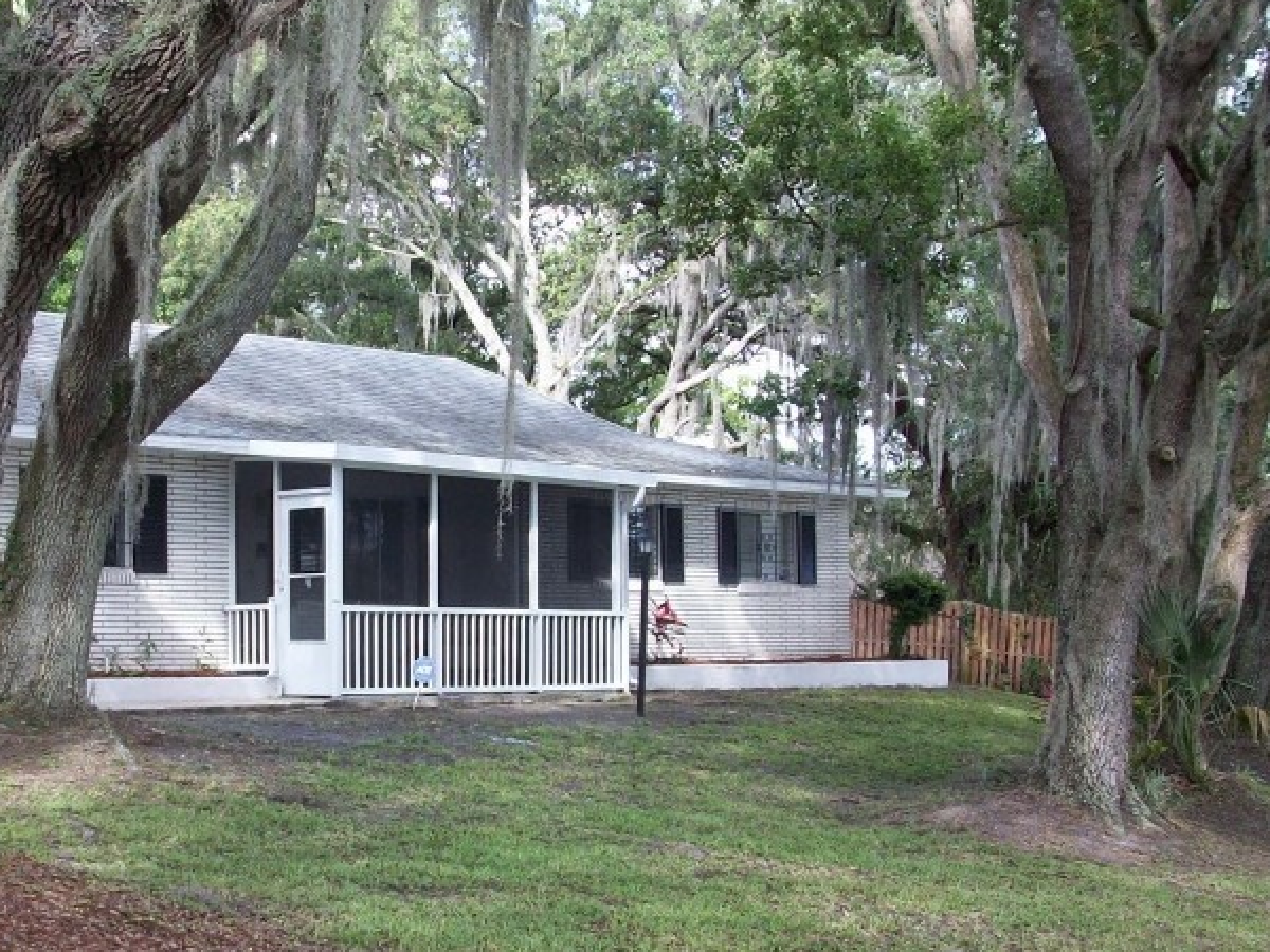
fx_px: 2128
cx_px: 491
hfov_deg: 33.1
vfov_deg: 25.2
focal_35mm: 58
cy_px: 497
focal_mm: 5.7
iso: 64
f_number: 2.8
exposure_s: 1/140
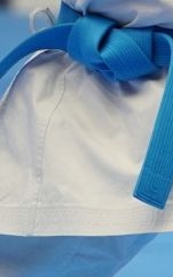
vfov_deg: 3.0
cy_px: 101
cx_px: 133
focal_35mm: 704
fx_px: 5317
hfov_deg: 1.9
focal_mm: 93
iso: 1000
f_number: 2.8
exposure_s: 1/500
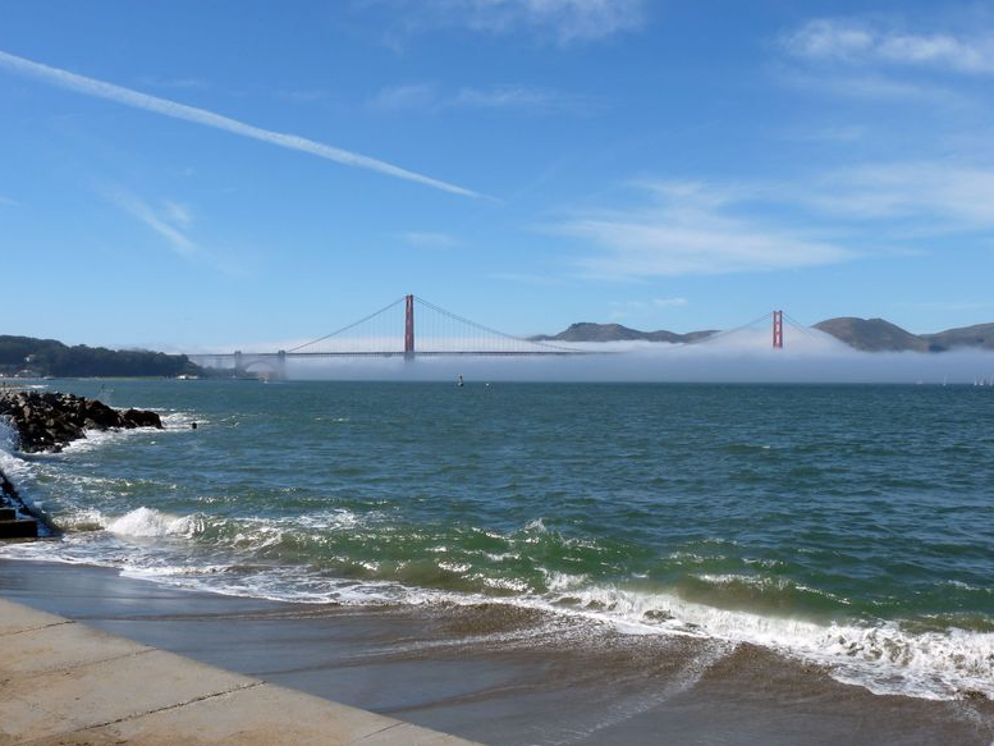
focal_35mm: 35
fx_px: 1005
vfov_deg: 40.7
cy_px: 369
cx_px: 504
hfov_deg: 52.6
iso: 100
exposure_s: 1/400
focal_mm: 6.1
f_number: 6.3
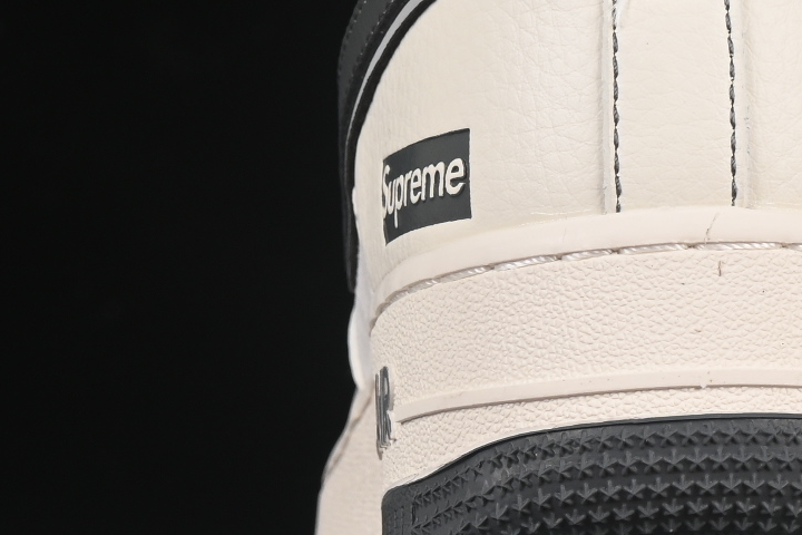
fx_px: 6460
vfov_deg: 4.7
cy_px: -80
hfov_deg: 7.0
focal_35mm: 290
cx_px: 988
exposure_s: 1/80
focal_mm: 50
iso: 160
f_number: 8
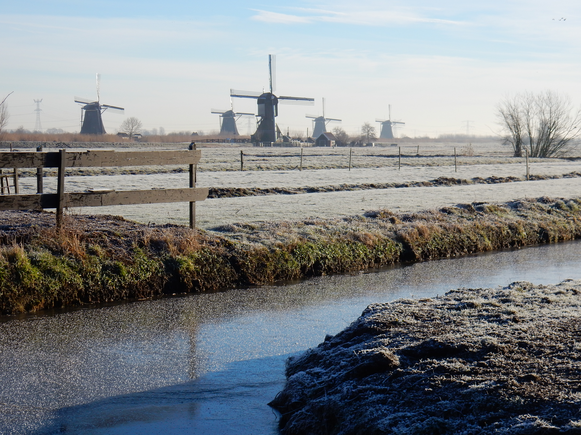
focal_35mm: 84
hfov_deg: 23.3
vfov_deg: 17.6
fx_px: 1410
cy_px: 218
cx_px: 290
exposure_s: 1/640
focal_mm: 14.9
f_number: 5
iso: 125
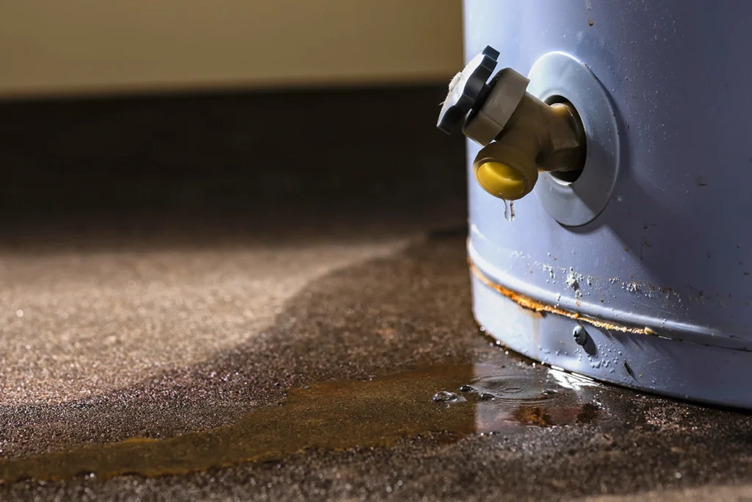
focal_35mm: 158
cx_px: 376
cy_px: 251
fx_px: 3290
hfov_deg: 13.0
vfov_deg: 8.7
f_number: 5.6
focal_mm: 105
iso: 100
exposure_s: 1/125
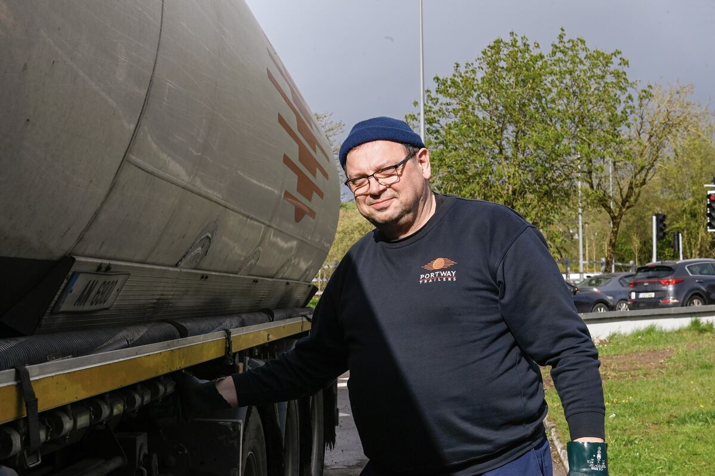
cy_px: 238
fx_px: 1231
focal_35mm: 62
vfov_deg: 21.9
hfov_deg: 32.4
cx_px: 358
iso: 360
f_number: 9
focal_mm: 62
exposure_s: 1/400
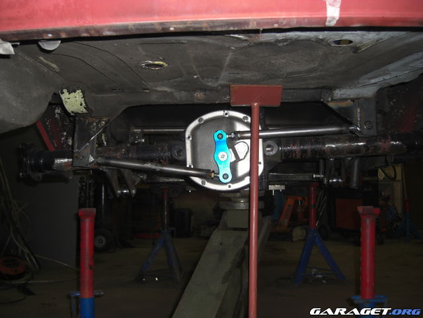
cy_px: 159
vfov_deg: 37.7
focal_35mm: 38
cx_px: 212
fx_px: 464
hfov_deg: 49.0
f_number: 2.8
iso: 100
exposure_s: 1/60
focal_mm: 7.9
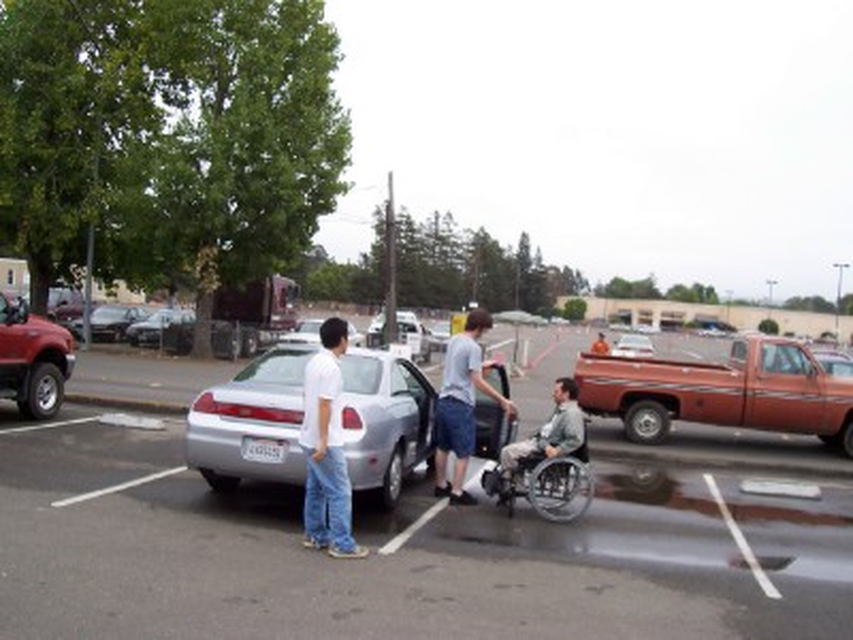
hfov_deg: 50.1
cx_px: 426
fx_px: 912
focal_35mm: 37
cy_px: 320
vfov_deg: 38.7
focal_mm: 5.6
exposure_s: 1/350
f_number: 2.8
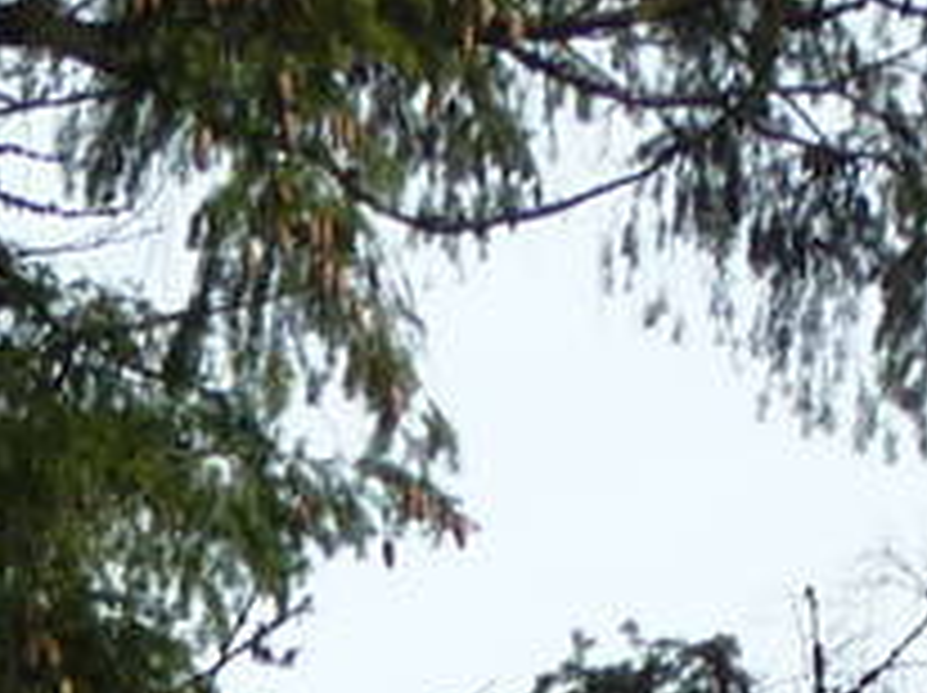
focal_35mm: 350
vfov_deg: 4.0
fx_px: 9362
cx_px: -801
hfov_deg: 5.6
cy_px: 2583
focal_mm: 7.3
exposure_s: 1/500
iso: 100
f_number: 3.7
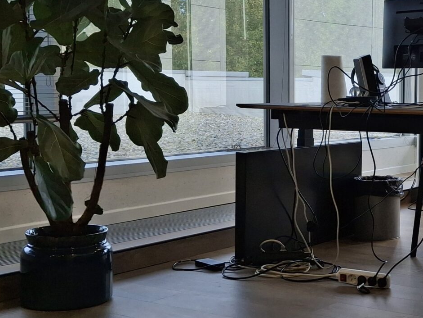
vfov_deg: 21.6
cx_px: 382
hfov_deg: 27.5
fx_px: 831
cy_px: 141
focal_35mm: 68
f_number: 1.8
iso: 32
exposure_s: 1/337
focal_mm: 4.69
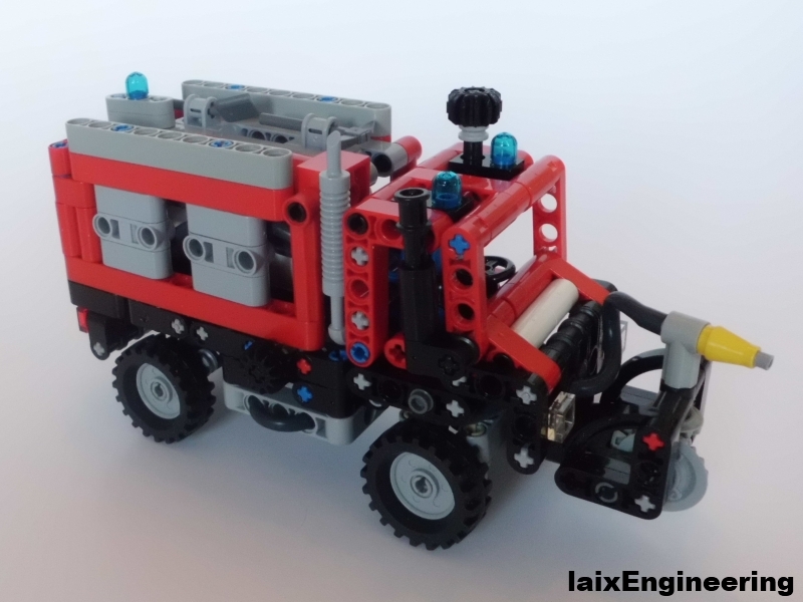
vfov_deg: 53.1
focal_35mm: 26
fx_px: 603
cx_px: 402
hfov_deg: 67.3
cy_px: 301
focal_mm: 4.6
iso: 400
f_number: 3.2
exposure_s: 1/100
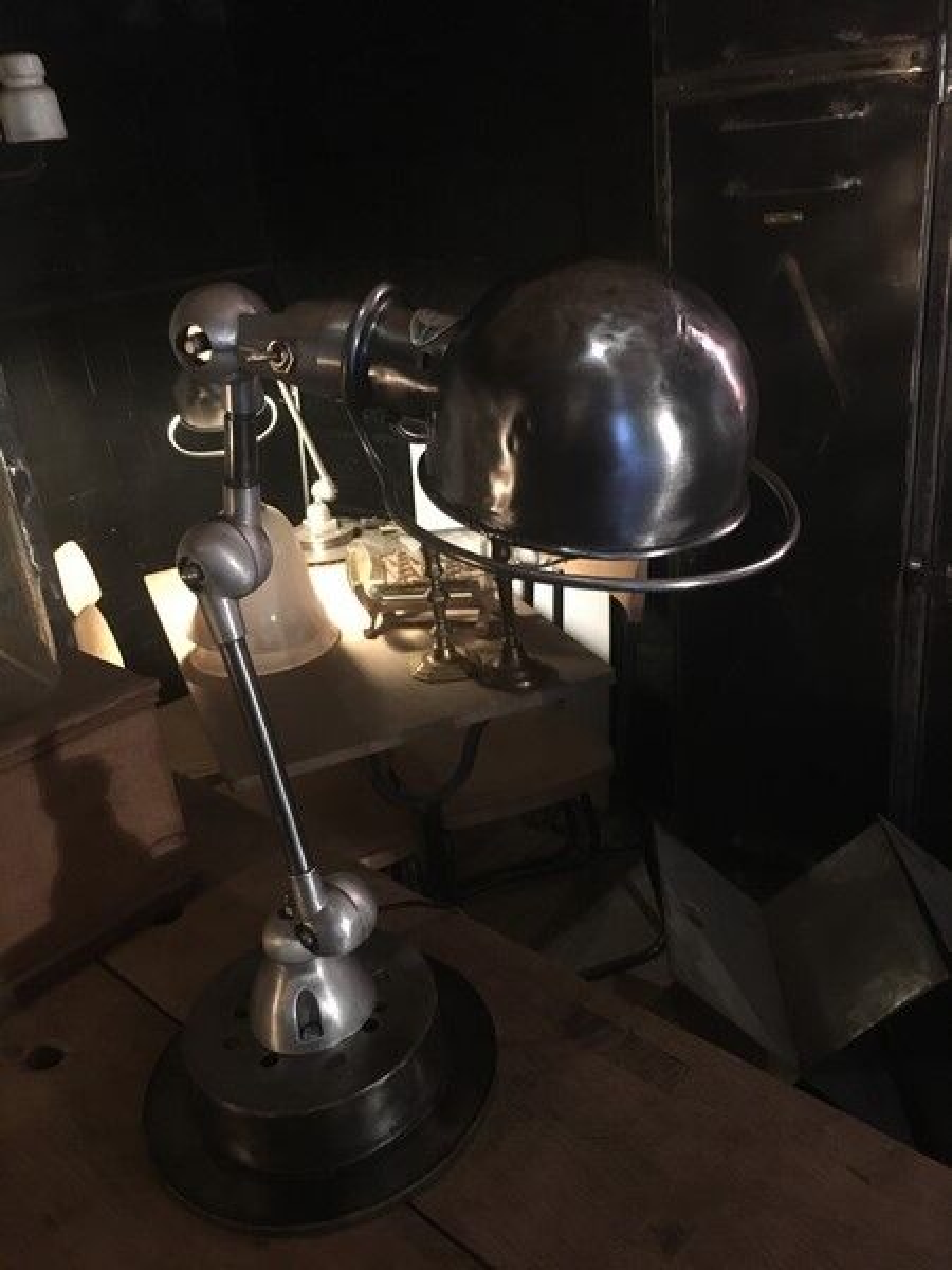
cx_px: 476
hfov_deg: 48.2
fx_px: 1063
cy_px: 635
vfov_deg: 61.7
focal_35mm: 29
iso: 500
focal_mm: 4.15
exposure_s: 1/17
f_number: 2.2
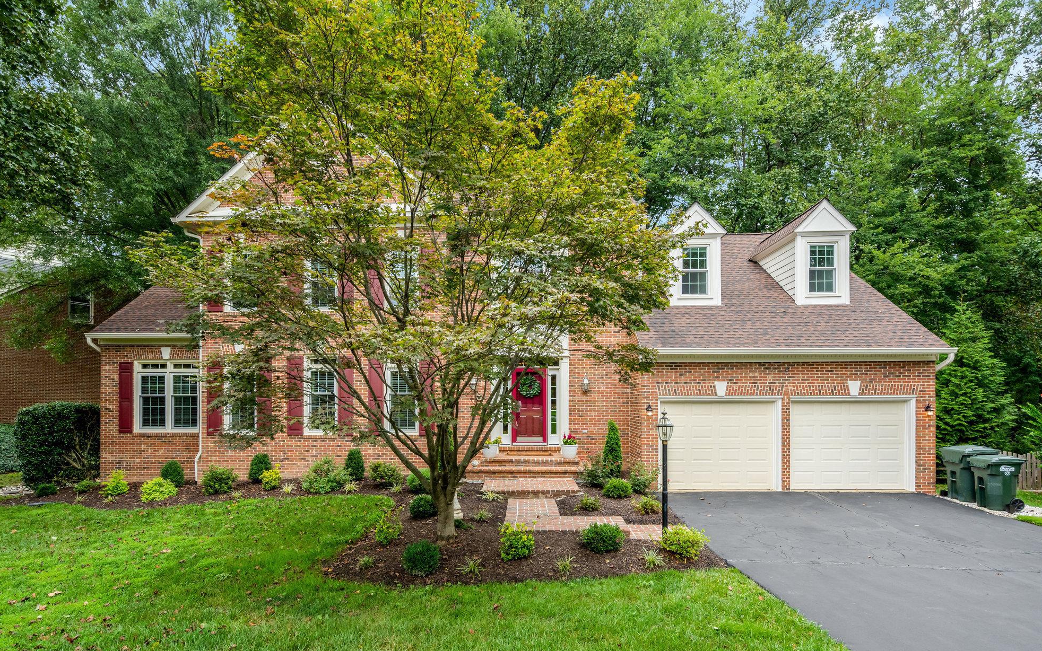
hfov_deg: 94.3
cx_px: 506
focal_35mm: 17
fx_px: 483
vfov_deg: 67.9
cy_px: 353
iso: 1250
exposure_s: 1/400
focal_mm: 16
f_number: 8
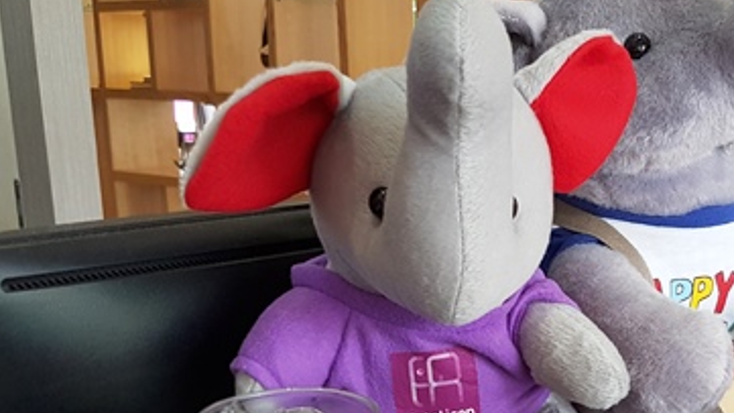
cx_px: 529
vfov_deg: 22.9
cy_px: 372
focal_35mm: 51
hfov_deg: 39.7
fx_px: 993
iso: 80
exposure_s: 1/50
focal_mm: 4.2
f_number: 1.7
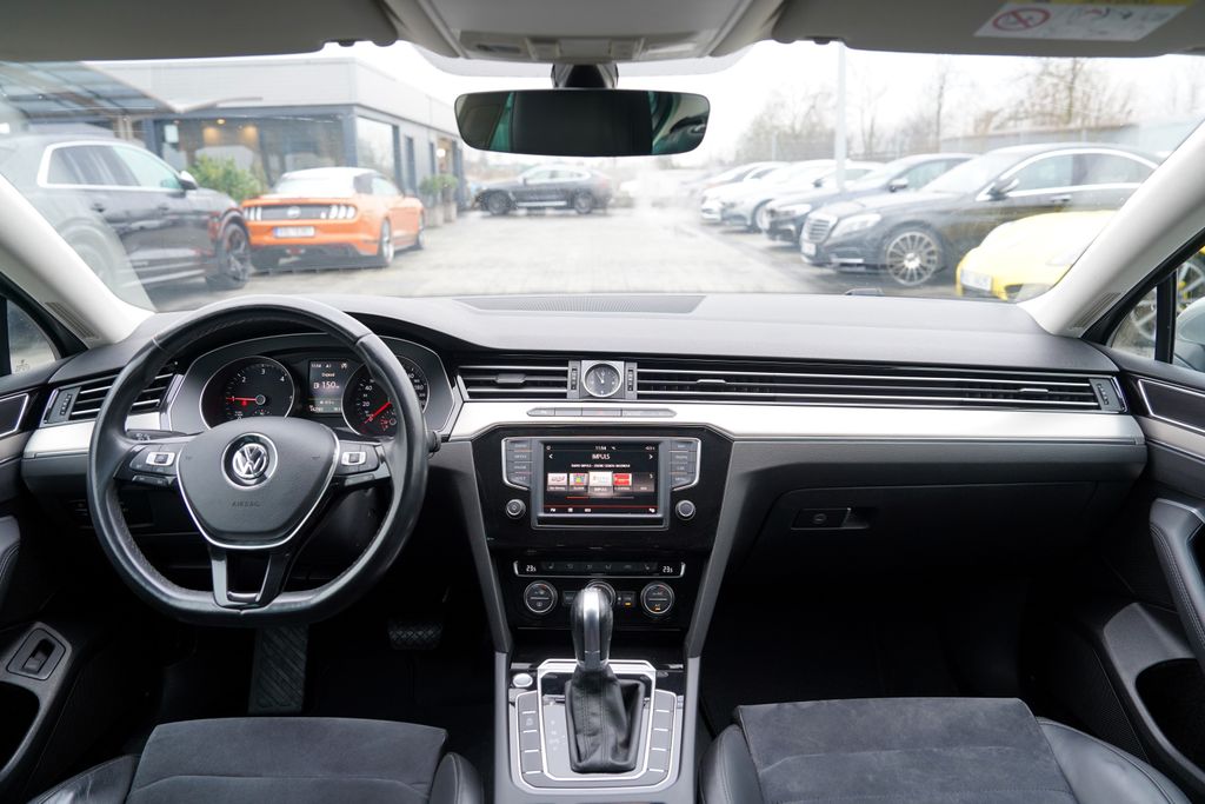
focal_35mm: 24
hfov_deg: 73.7
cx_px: 602
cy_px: 402
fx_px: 803
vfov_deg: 53.1
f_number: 4
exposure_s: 1/60
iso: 320
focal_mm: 24
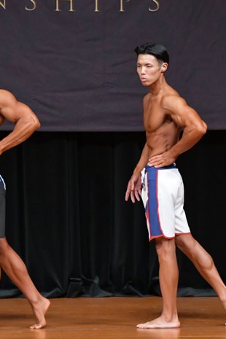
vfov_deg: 4.9
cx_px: 272
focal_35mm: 425
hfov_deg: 3.2
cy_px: 174
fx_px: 4002
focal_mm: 170
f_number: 5.6
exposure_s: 1/400
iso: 5000
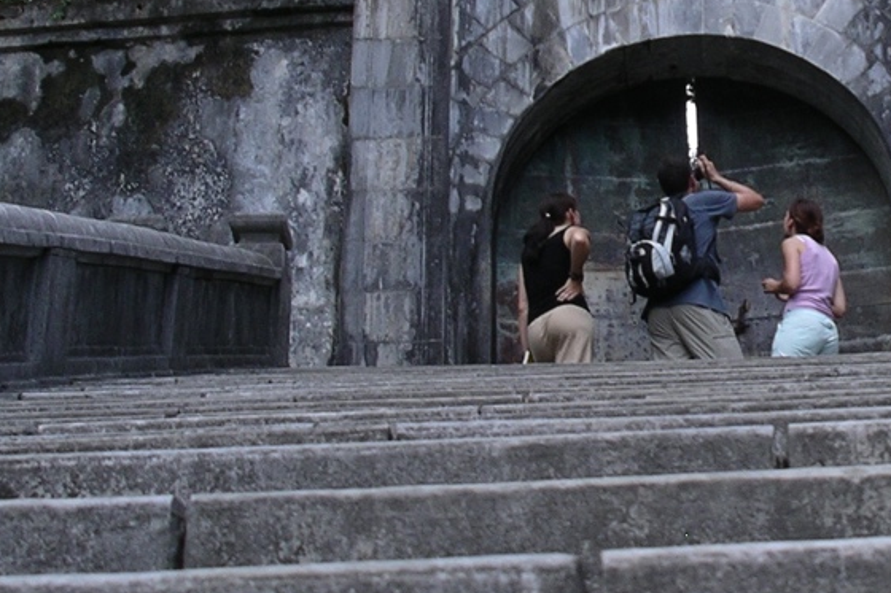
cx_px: 762
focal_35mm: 110
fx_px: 2722
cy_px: 140
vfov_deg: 12.4
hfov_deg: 18.4
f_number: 3.5
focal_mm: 7.8
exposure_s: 1/250
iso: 64
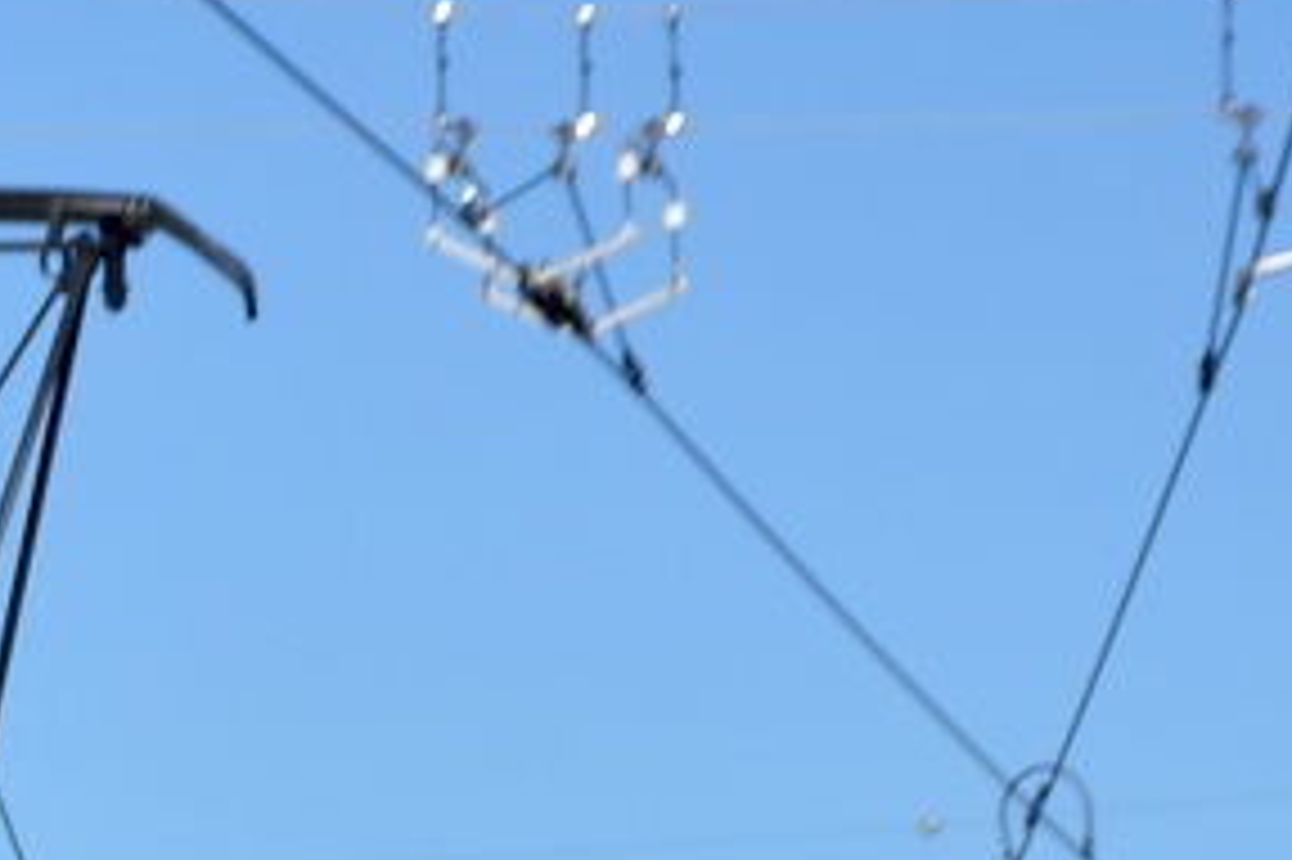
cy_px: 1734
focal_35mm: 470
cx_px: -167
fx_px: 16861
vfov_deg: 2.9
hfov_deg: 4.4
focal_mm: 75
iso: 160
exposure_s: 1/1000
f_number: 8
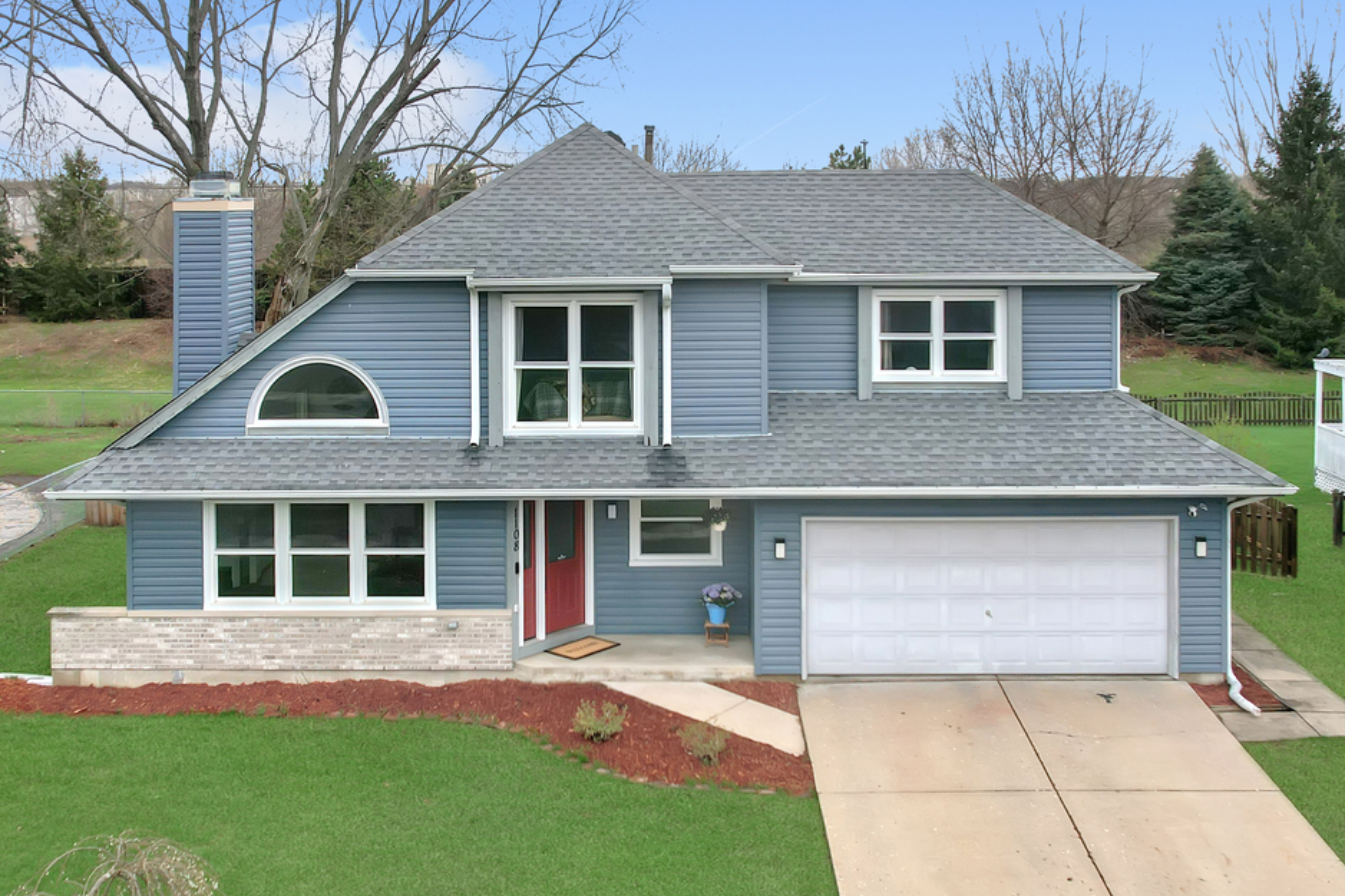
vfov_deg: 35.0
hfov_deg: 50.7
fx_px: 1419
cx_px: 648
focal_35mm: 38
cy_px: 509
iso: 100
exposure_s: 1/250
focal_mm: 8.38
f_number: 2.8
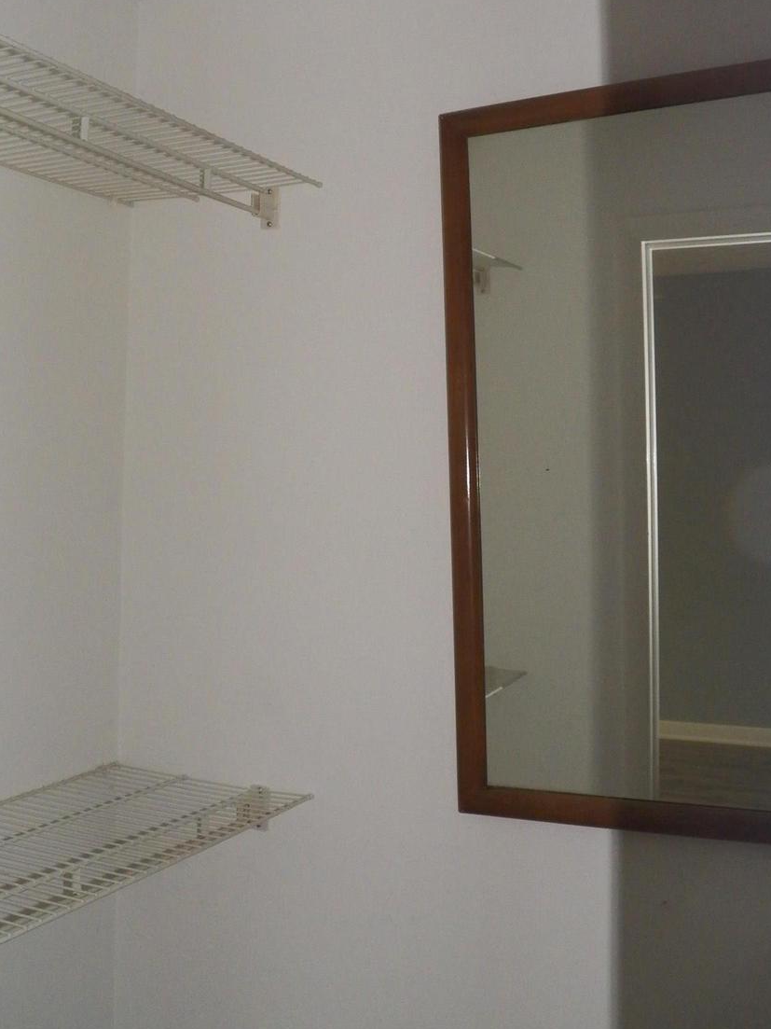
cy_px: 362
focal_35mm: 39
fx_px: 1158
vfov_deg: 47.3
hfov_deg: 36.7
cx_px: 326
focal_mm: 4.9
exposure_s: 1/30
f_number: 2.8
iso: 400
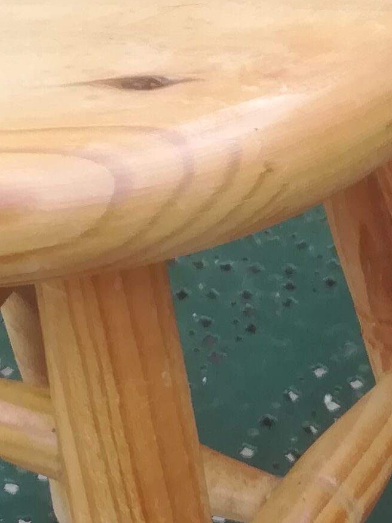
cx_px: 483
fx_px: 1781
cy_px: 467
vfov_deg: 16.5
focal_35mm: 118
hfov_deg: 12.3
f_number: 2.2
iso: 64
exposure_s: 1/50
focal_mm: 3.83
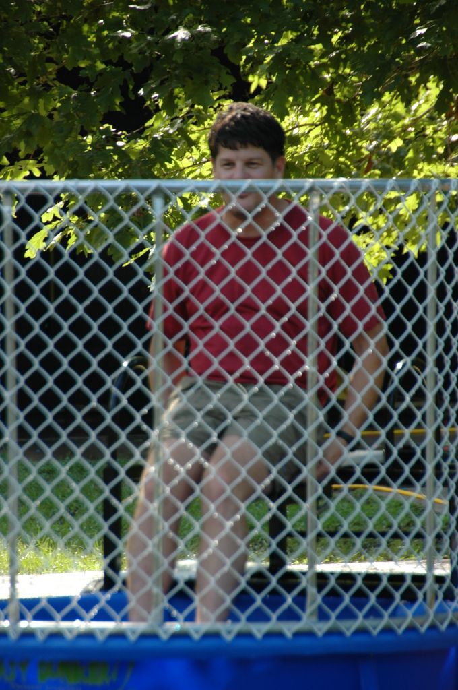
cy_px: 345
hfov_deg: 4.6
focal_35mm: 300
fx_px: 5740
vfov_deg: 6.9
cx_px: 229
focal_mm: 200
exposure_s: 1/125
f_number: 5.6
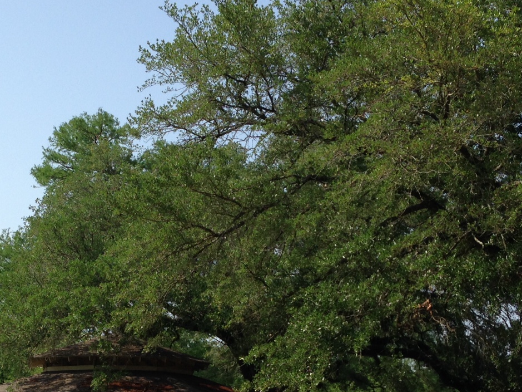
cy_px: 374
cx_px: 205
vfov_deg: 19.9
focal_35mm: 72
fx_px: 1086
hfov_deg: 27.0
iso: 50
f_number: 2.4
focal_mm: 4.12
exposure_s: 1/1323
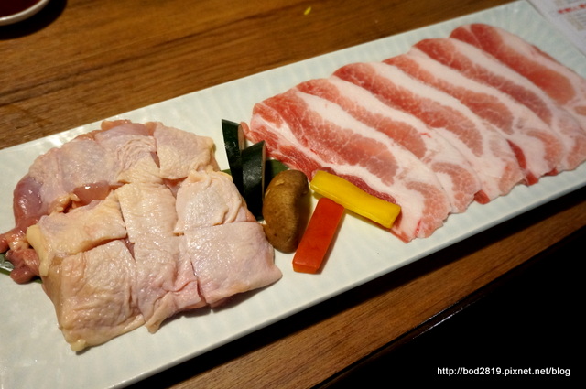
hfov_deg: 62.0
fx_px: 488
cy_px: 194
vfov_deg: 43.5
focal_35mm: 30
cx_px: 293
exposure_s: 1/60
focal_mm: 20
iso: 2500
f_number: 4
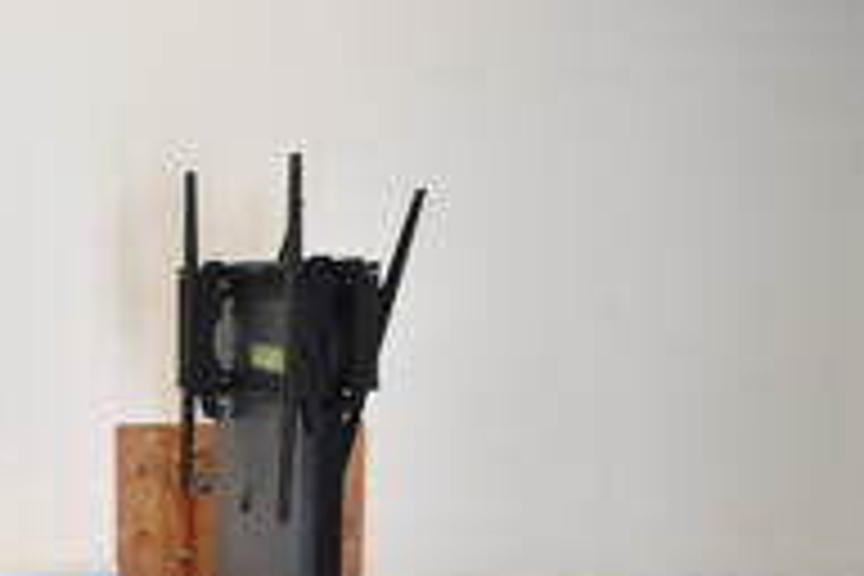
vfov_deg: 14.6
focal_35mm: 86
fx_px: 2064
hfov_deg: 23.2
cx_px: 130
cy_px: 914
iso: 720
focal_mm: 18
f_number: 3.5
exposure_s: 1/30
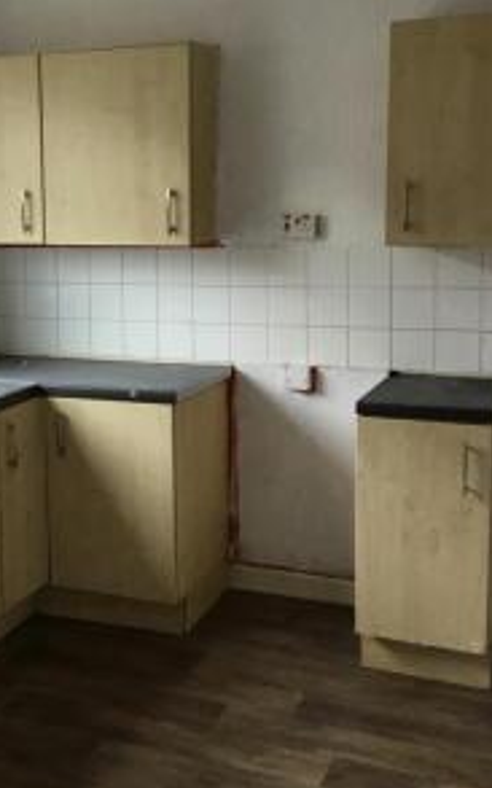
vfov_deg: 40.9
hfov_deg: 25.7
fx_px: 1052
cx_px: 81
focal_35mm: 49
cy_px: 324
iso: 32
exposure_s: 1/33
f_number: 2.4
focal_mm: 3.3
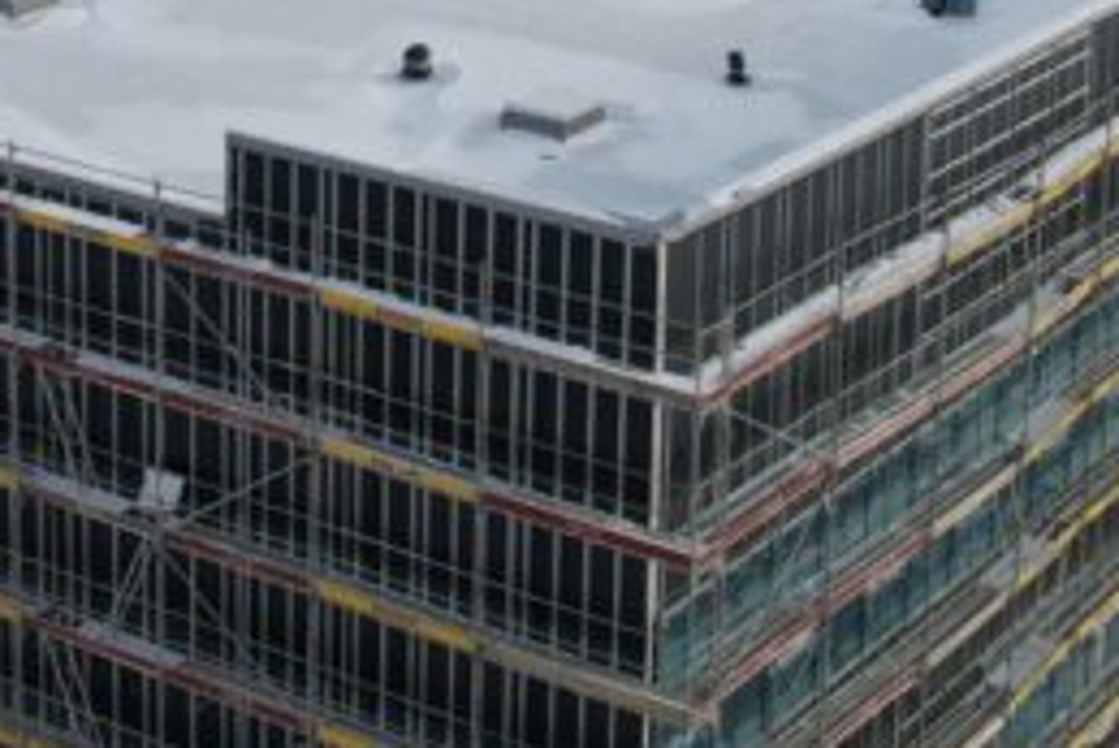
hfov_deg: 23.3
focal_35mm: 87
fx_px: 2706
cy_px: -249
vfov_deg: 15.0
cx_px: 462
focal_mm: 8.38
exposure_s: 1/1000
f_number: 2.8
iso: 100
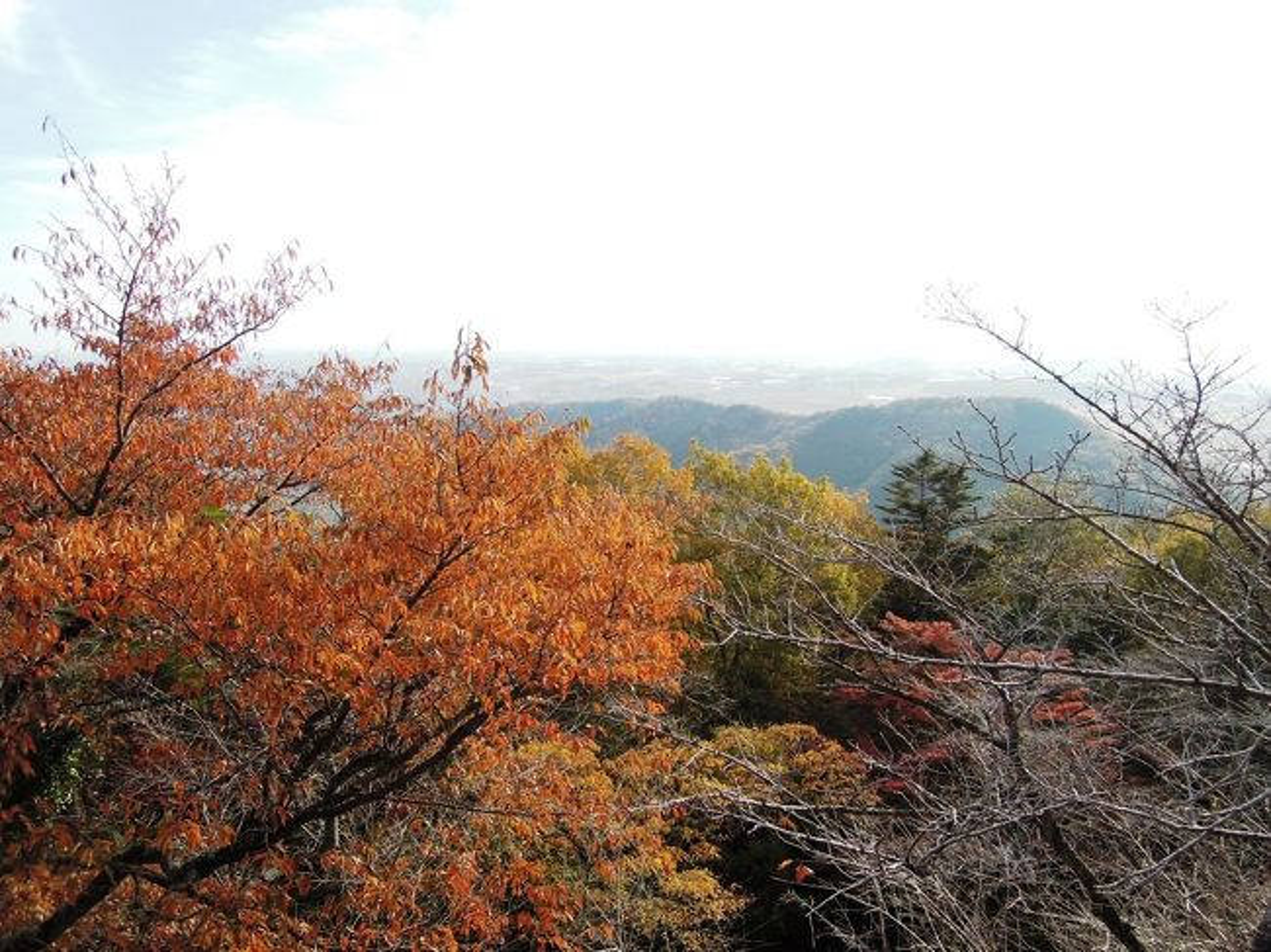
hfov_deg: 71.6
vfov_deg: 56.8
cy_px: 476
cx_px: 636
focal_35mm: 24
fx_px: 881
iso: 160
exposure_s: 1/640
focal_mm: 4.3
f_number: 2.8
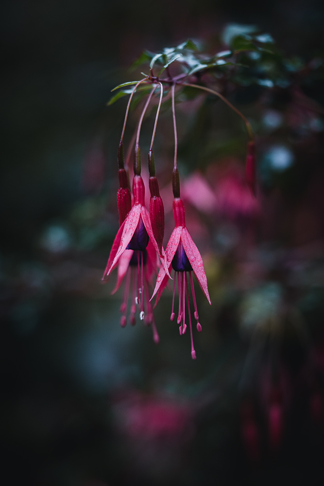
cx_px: 162
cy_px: 243
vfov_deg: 22.6
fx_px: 1214
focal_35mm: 90
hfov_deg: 15.2
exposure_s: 1/250
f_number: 2.8
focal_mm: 90
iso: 2000
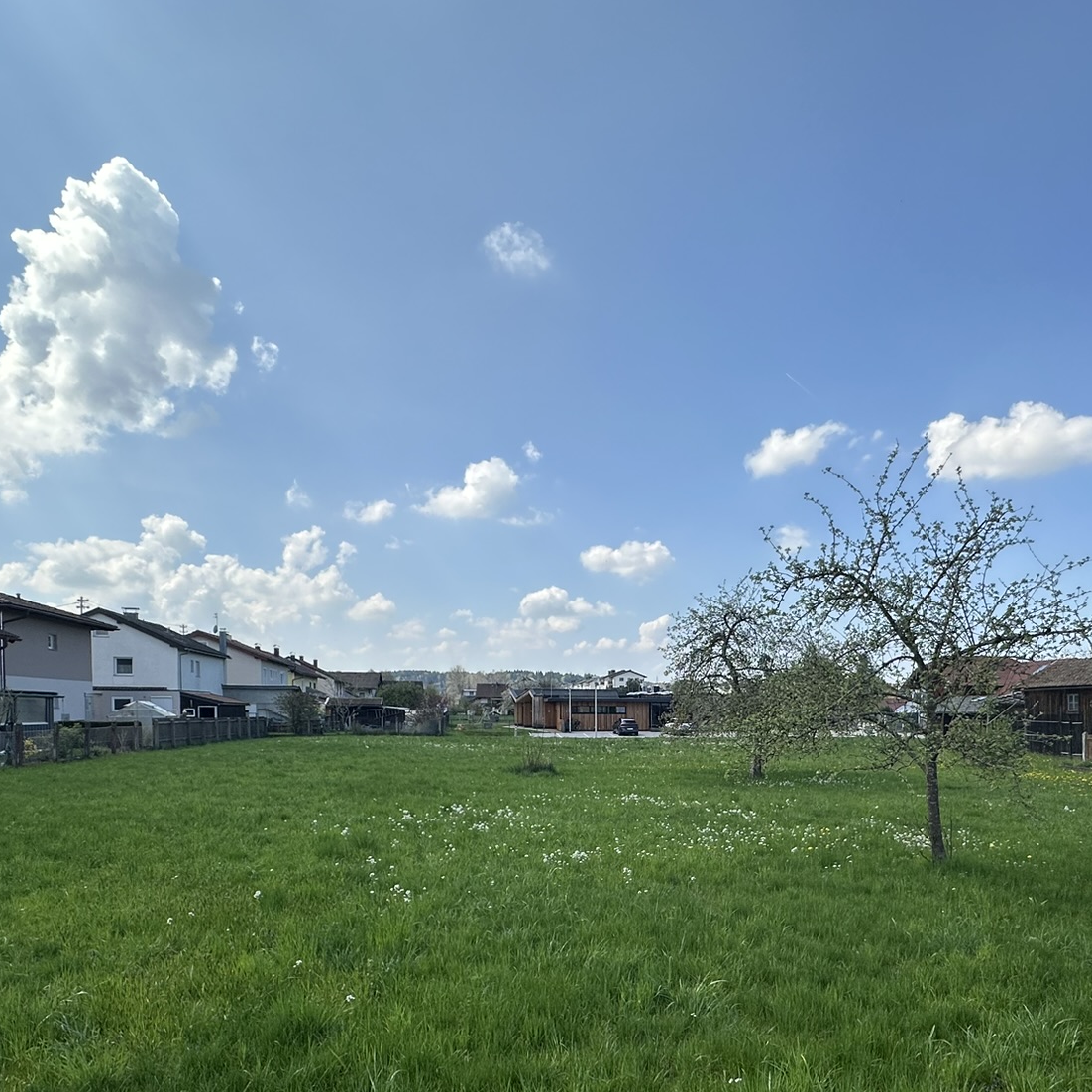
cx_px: 659
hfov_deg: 66.6
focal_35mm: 23
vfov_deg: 65.2
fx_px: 821
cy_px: 744
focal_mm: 2.22
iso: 40
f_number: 2.2
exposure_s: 1/1689
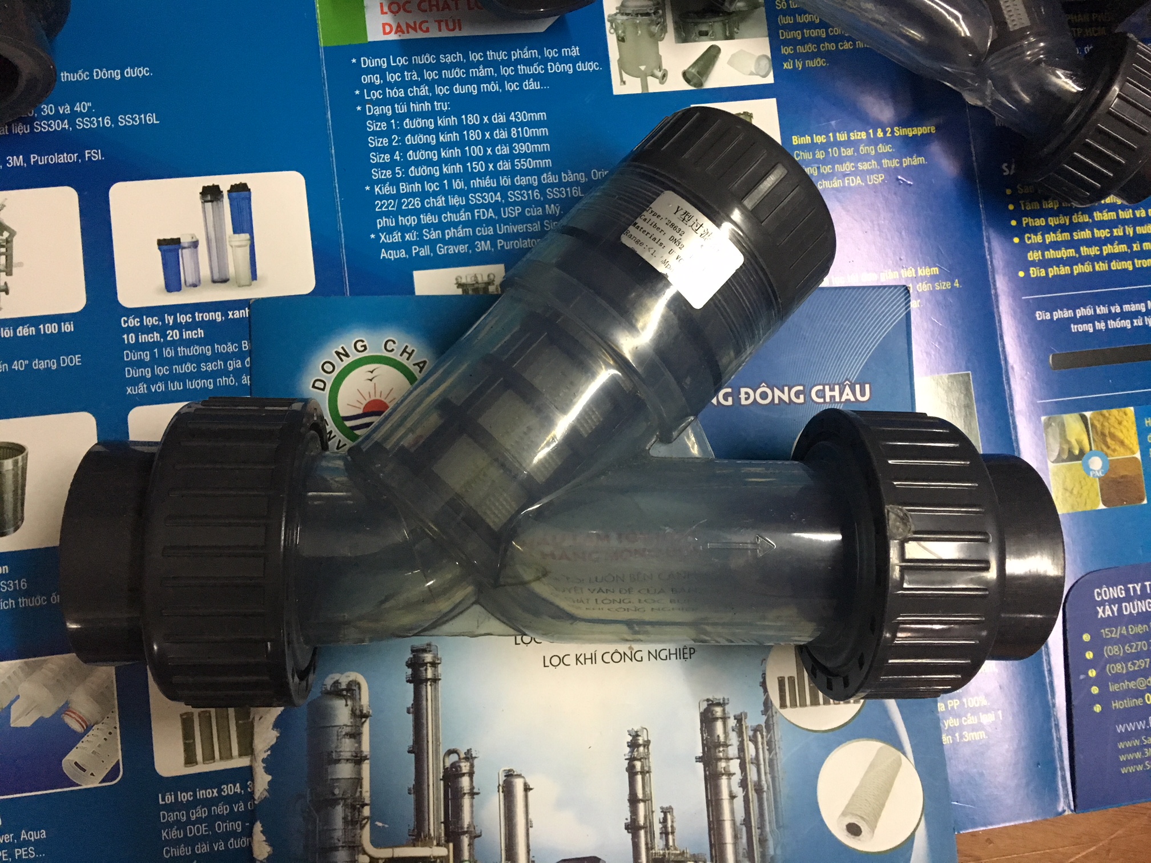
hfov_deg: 61.7
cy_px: 432
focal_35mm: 29
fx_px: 964
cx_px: 576
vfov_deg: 48.2
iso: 200
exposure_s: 1/25
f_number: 2.2
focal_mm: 4.15
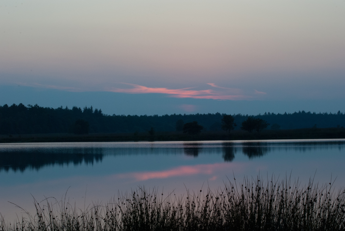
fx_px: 1007
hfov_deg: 19.4
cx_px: 172
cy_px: 116
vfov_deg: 13.1
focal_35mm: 105
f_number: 22
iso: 400
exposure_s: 1/30
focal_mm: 70
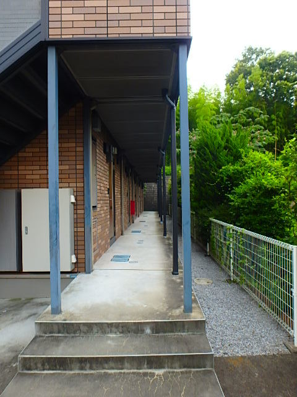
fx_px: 240
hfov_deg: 63.4
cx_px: 148
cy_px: 198
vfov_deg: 79.0
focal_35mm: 21
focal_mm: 3.7
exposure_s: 1/160
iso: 125
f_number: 3.5
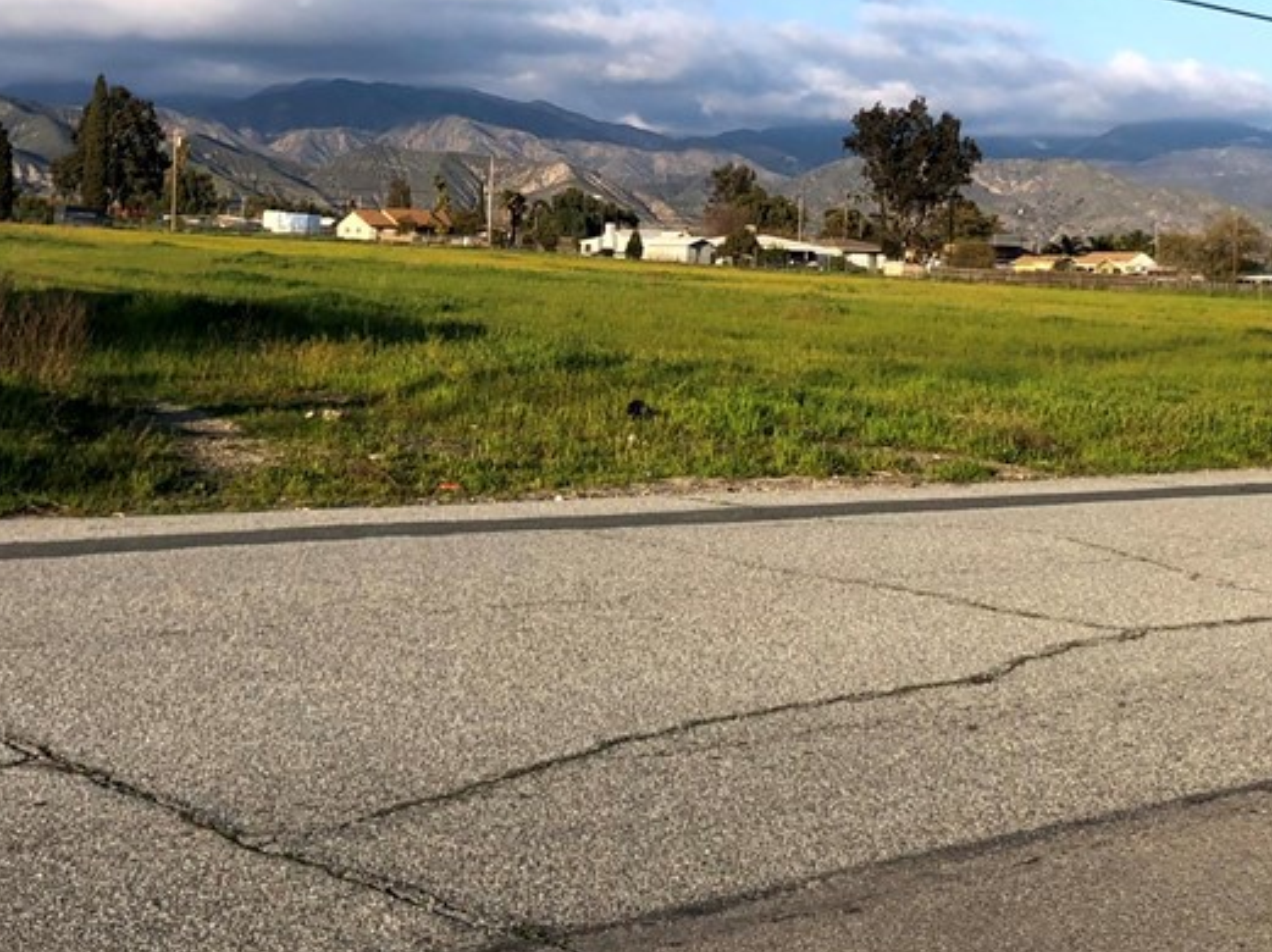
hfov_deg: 34.8
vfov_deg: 25.9
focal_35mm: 55
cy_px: 155
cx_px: 468
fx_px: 2020
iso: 20
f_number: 1.8
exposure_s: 1/1499
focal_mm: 3.99
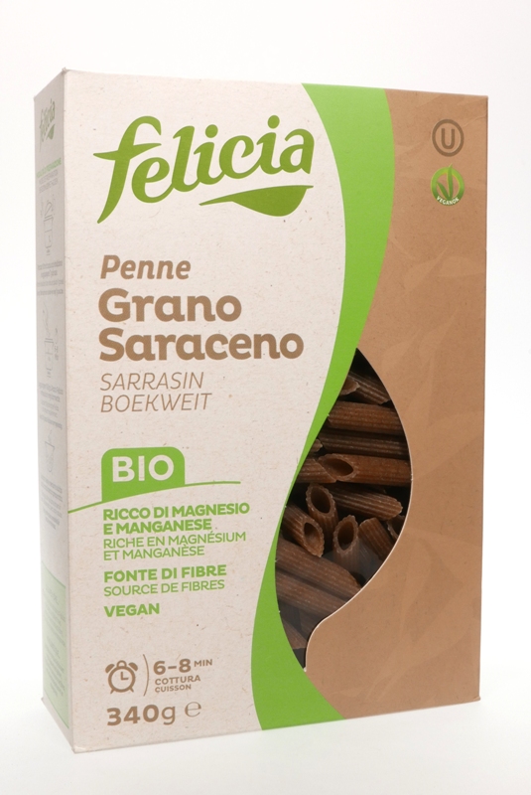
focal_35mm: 58
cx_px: 266
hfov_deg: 23.4
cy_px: 398
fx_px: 1280
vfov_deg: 34.5
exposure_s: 1/30
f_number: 16
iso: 800
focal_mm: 26.3
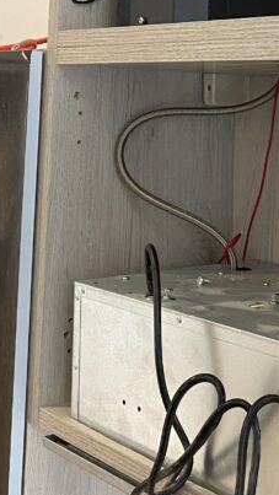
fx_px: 946
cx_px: 144
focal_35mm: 72
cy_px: -37
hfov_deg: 16.8
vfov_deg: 27.1
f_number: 1.8
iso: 320
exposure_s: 1/50
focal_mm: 4.25
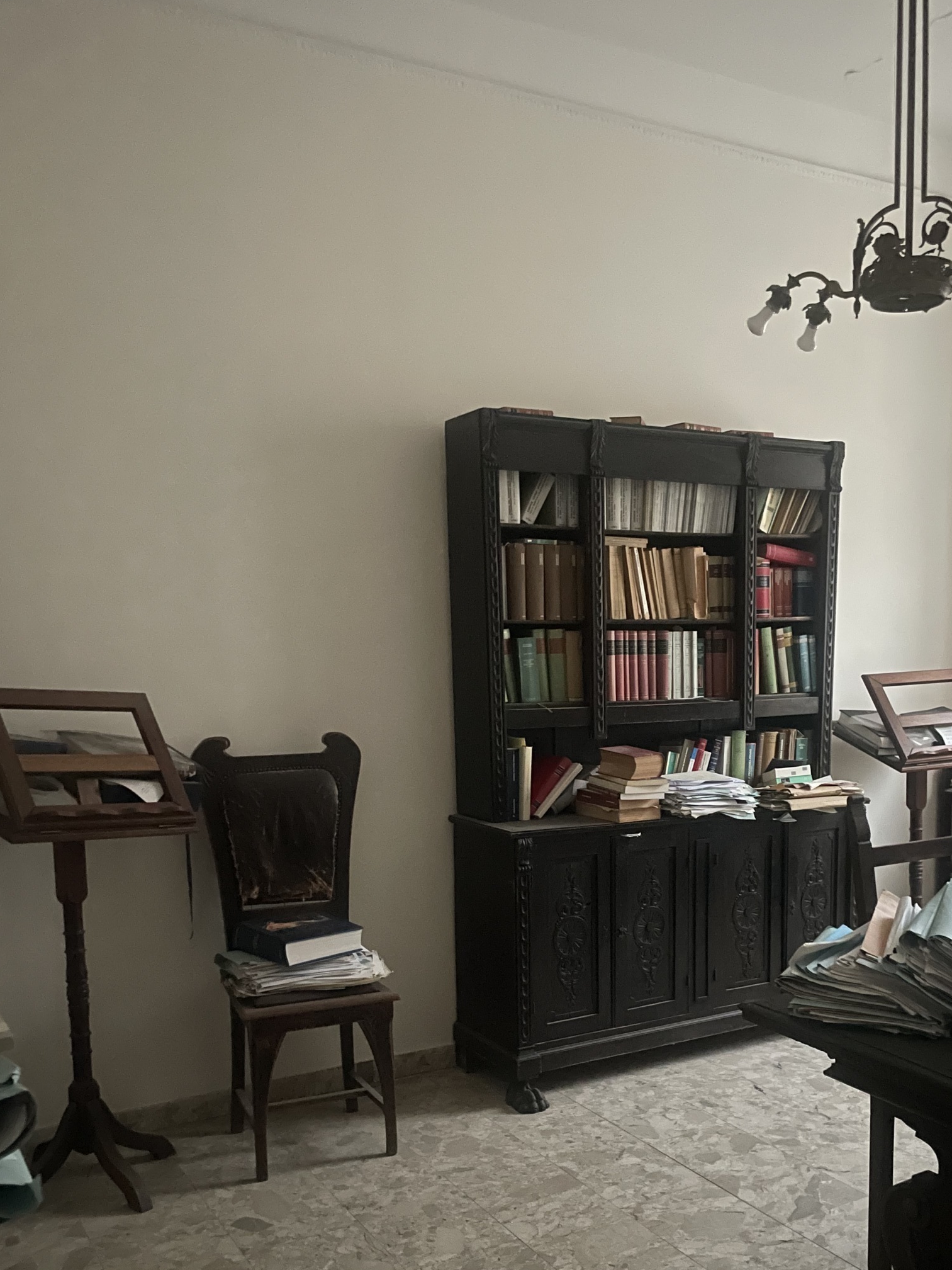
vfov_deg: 54.7
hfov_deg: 42.7
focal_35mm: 33
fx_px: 1210
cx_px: 586
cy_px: 795
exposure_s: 1/14
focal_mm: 4.2
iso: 1250
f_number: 1.6
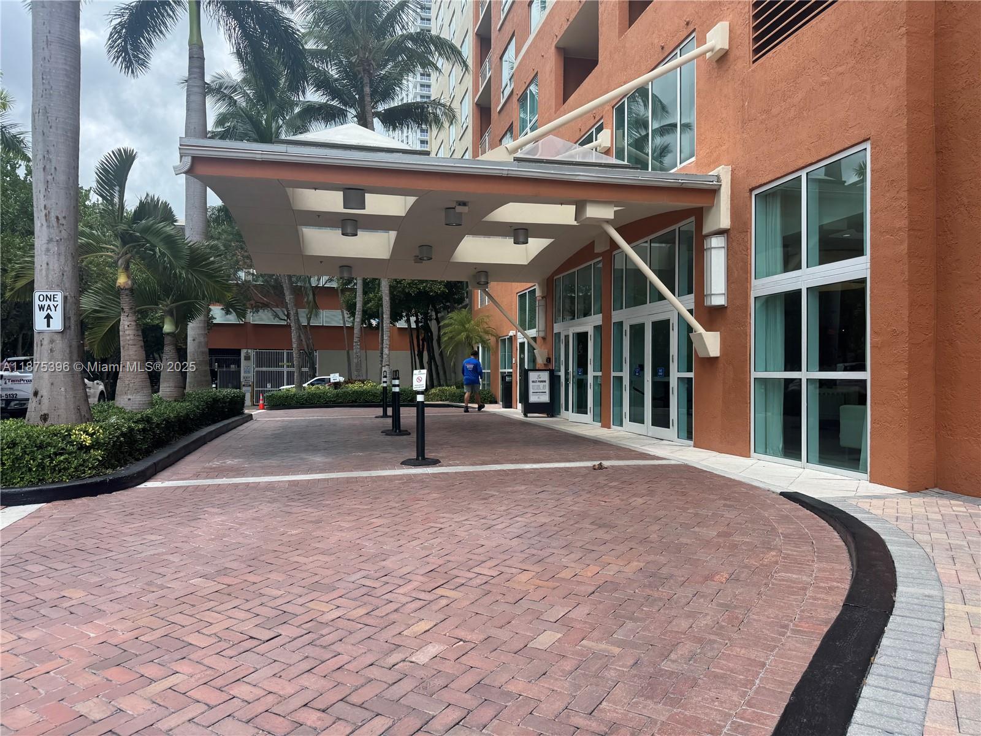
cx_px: 490
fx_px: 680
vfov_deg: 56.8
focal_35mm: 24
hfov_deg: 71.6
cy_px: 368
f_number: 1.78
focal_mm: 6.76
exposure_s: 1/966
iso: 80
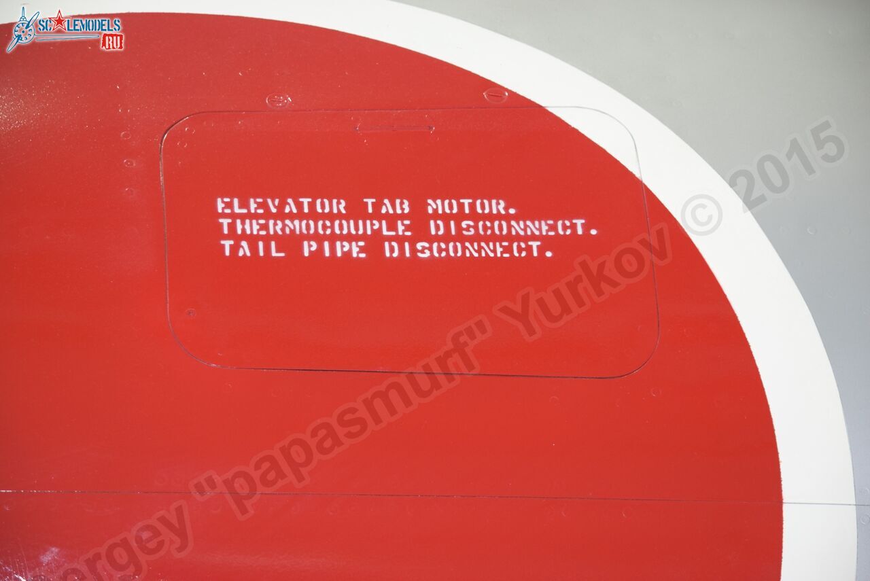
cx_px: 435
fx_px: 2829
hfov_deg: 17.5
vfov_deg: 11.7
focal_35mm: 117
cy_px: 290
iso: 800
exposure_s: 1/25
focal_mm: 78
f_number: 4.5
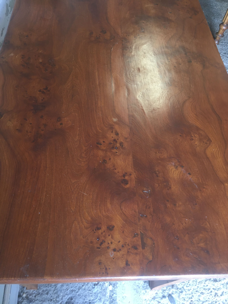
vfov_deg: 61.7
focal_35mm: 29
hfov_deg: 48.2
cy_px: 152
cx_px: 114
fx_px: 255
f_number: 2.2
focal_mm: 4.15
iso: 125
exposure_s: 1/33
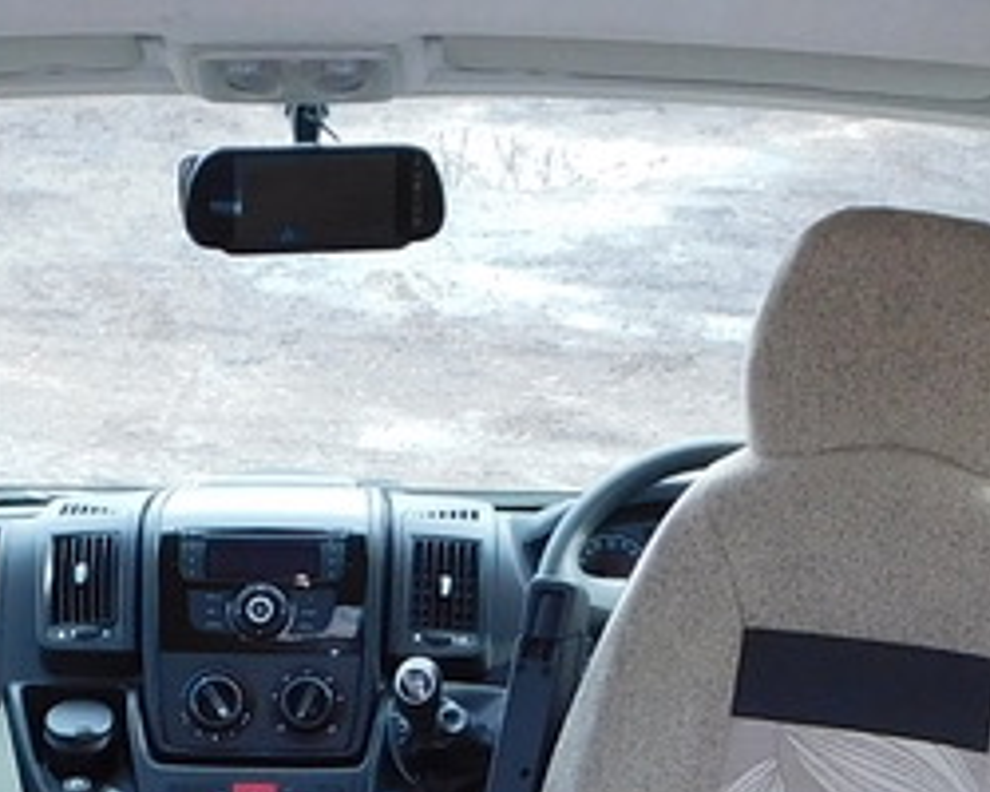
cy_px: 756
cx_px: 261
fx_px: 3370
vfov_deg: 13.3
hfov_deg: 16.6
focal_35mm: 115
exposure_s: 1/50
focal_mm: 4
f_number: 3
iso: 125
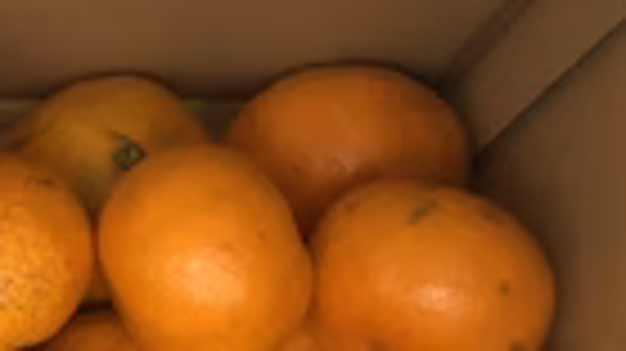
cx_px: -176
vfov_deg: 13.1
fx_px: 1460
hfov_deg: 21.9
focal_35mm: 88
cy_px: 486
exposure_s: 1/15
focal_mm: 3.99
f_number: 1.8
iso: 50
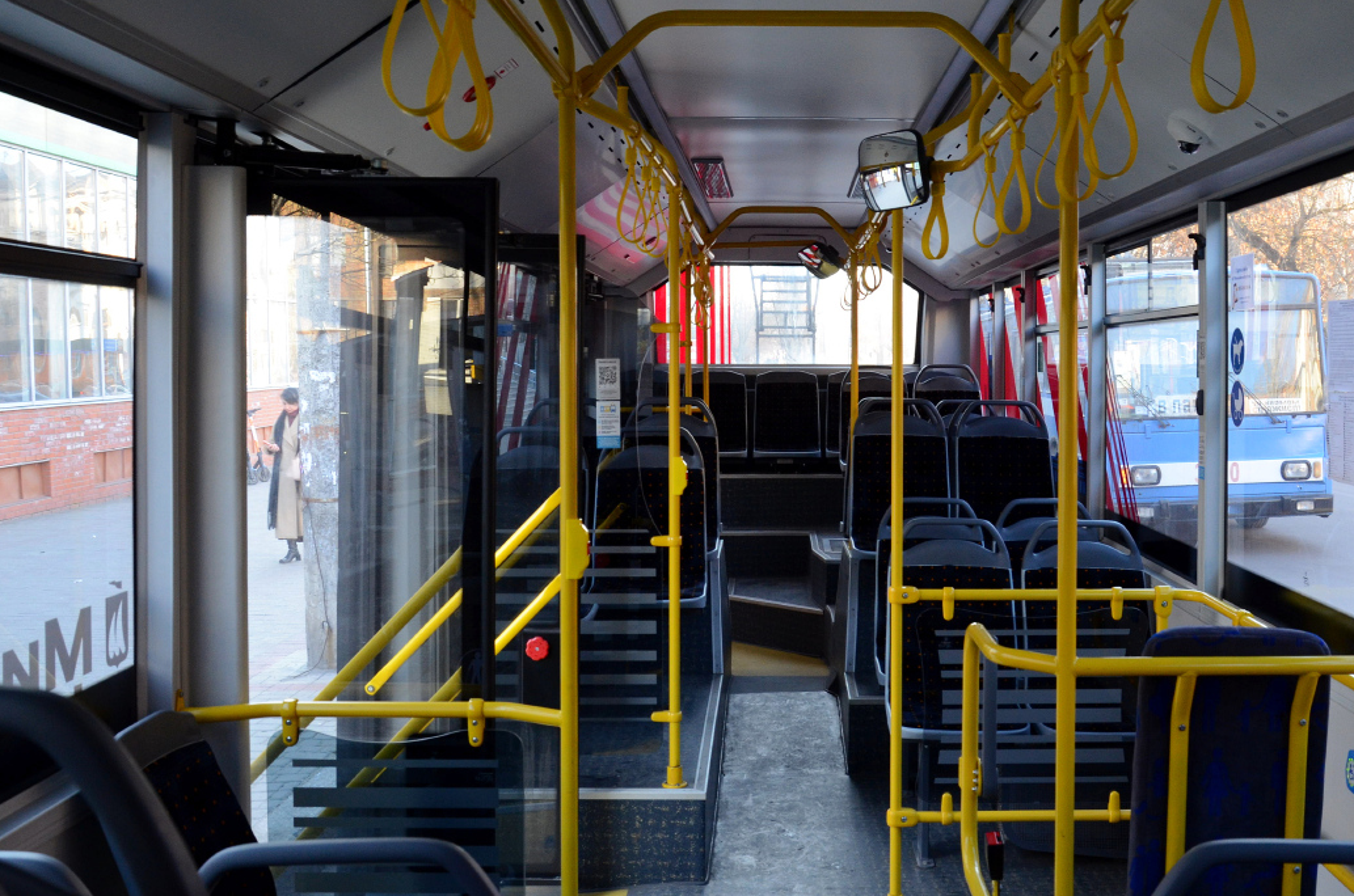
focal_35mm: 40
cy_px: 383
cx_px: 784
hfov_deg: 48.8
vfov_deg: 33.5
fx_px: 1487
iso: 800
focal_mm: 21
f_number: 6.3
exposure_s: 1/40
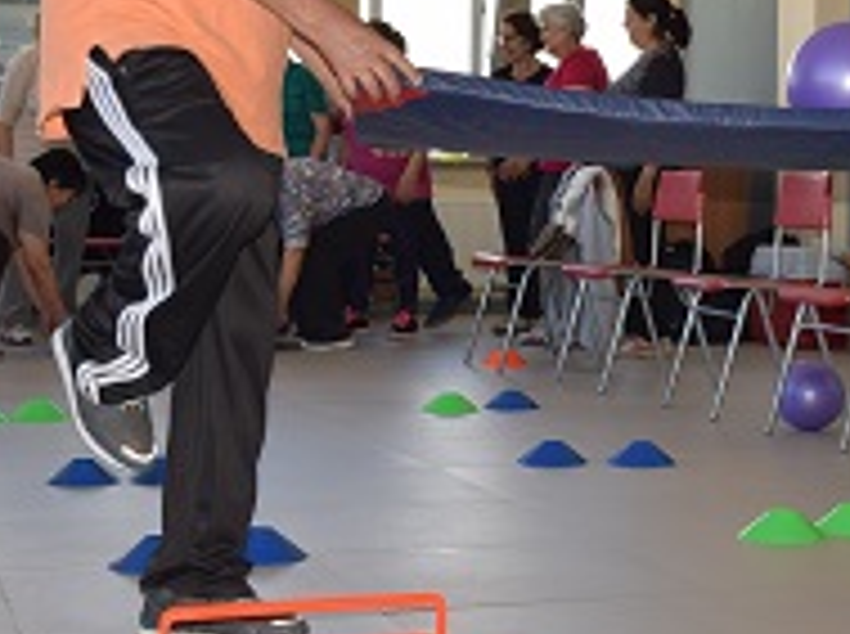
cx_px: 645
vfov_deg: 16.2
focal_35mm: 91
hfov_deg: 21.4
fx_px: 2230
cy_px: 250
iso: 140
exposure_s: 1/125
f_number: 5.6
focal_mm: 28
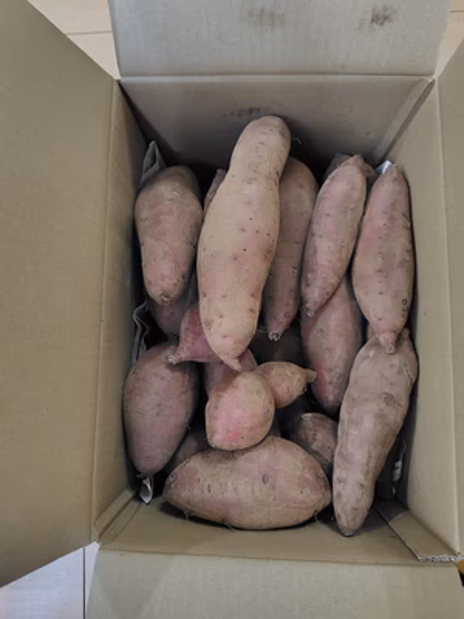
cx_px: 232
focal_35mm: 23
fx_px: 411
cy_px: 310
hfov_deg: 58.9
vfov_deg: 73.9
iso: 1700
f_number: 1.9
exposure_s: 1/60
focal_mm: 5.6
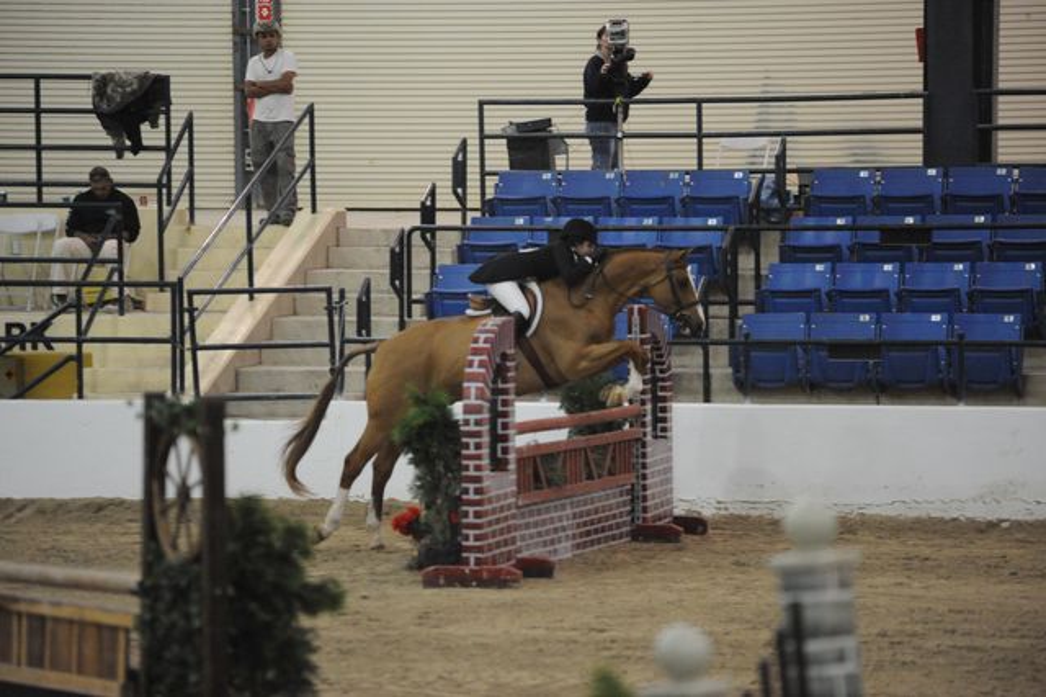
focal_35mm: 200
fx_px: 5808
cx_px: 523
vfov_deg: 6.9
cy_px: 348
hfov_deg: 10.3
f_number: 2.8
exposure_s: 1/400
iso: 6400
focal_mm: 200
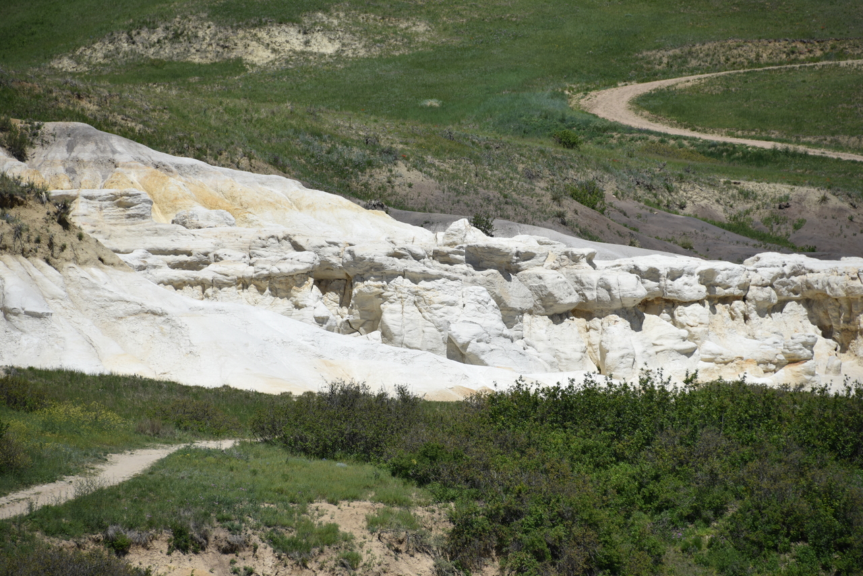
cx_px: 432
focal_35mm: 300
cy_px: 288
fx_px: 7193
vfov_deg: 4.6
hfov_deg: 6.9
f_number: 8
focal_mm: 300
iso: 100
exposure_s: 1/640
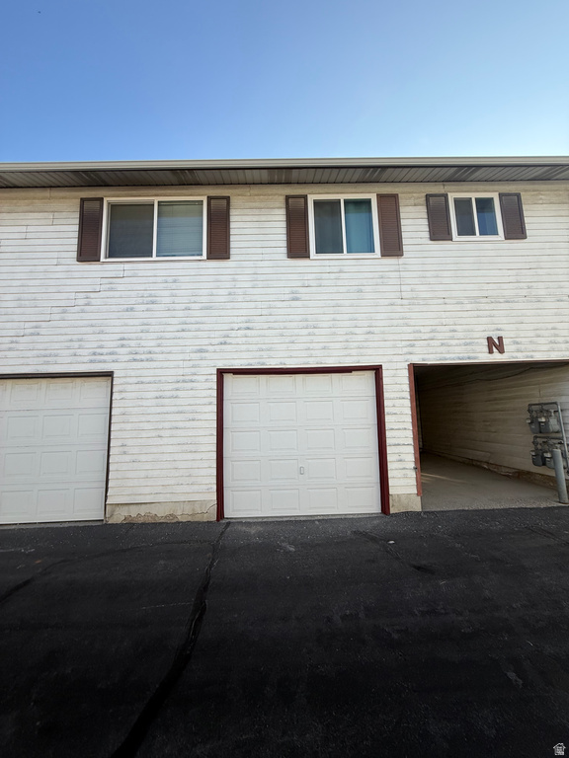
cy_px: 379
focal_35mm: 14
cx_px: 284
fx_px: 307
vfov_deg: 102.1
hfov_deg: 85.7
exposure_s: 1/970
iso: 50
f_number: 2.2
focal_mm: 2.22
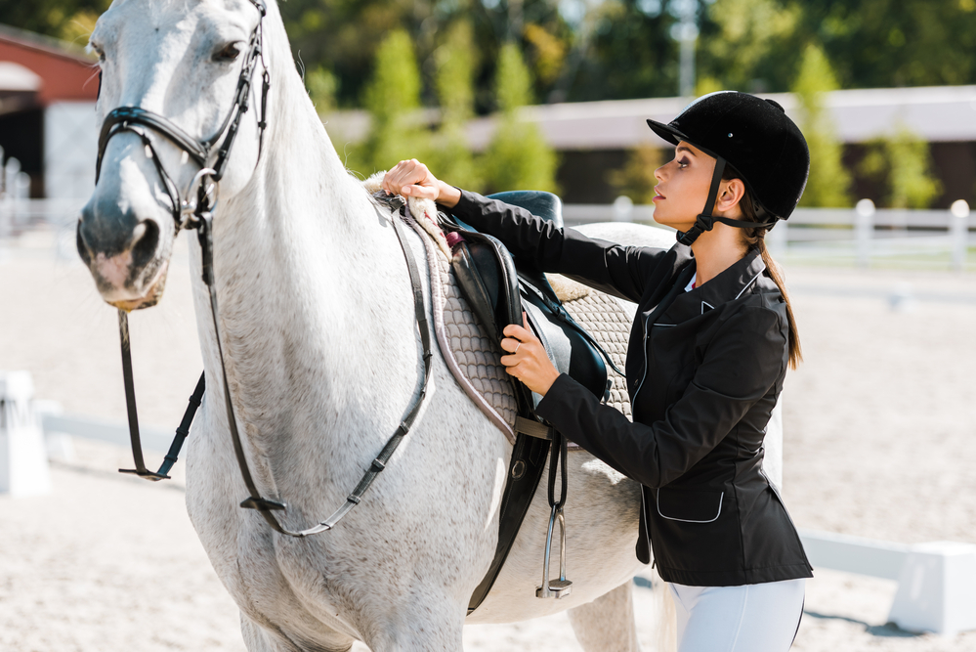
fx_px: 2983
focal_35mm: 110
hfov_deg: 18.6
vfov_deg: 12.5
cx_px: 488
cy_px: 326
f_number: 3.5
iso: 100
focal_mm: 110
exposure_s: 1/640
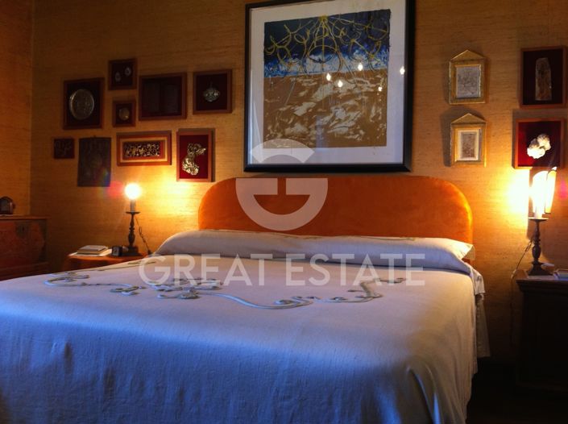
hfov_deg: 52.7
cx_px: 284
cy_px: 212
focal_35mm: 35
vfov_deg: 40.6
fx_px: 573
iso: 125
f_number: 2.8
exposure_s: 1/15
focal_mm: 3.85
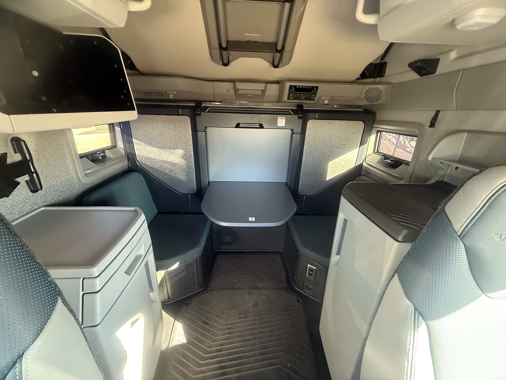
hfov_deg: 102.1
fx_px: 205
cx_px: 253
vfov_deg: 85.7
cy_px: 190
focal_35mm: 14
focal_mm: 2.22
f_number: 2.2
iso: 640
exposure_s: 1/60
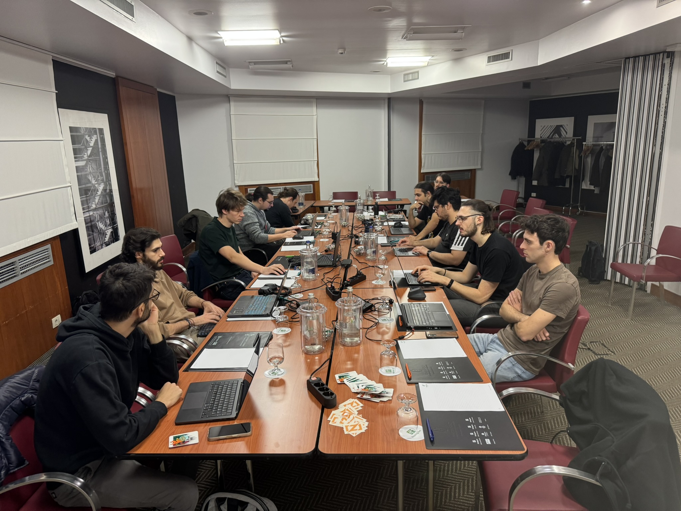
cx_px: 340
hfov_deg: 71.6
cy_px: 256
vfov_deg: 56.8
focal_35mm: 24
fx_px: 472
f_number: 1.78
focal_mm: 6.76
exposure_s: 1/50
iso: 250
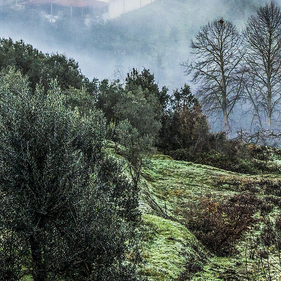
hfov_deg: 11.6
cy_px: -33
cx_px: 154
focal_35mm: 151
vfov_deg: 11.4
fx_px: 1387
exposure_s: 1/250
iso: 160
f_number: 4.5
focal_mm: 30
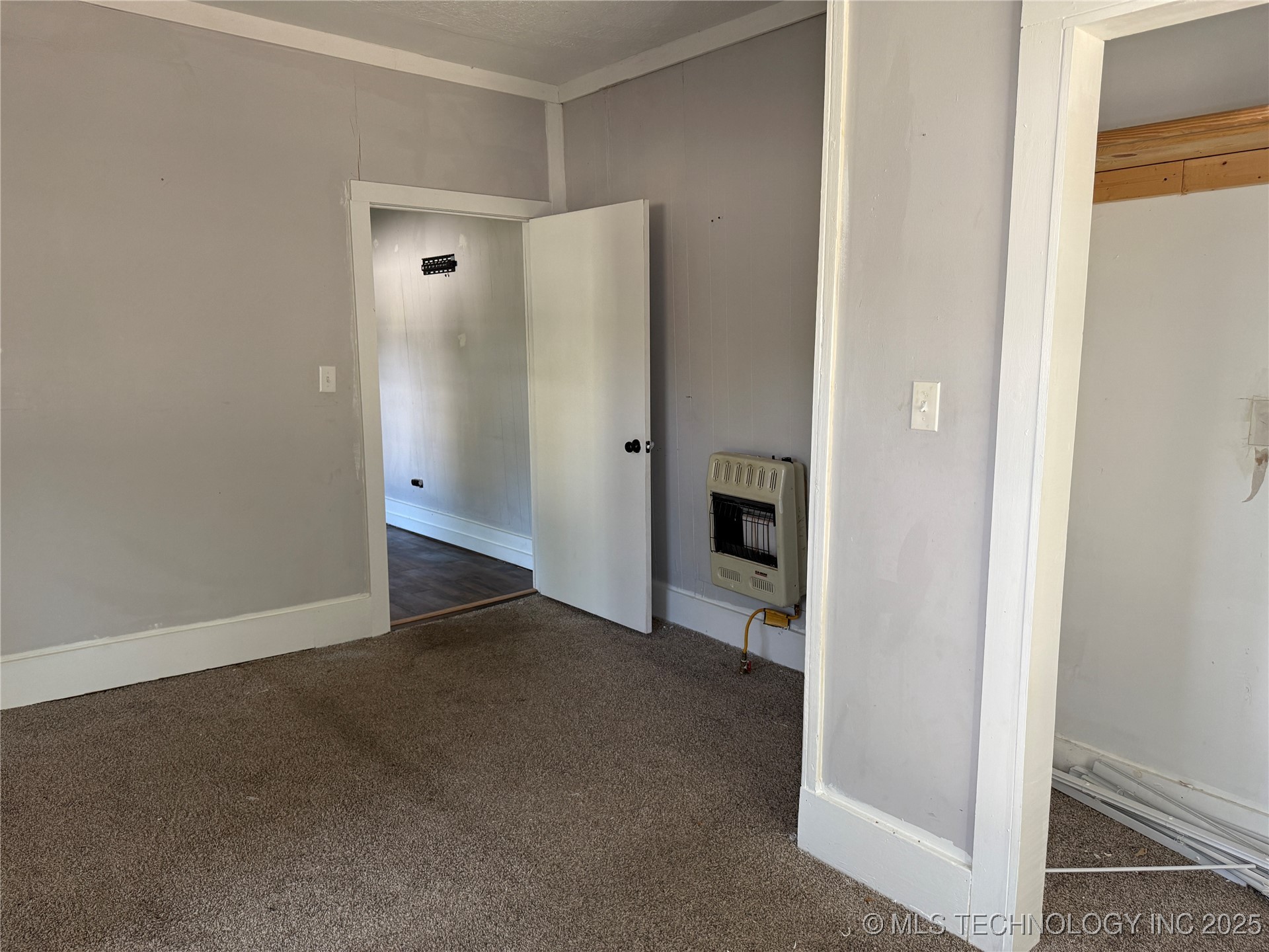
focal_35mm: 24
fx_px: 880
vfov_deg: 56.8
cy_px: 476
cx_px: 634
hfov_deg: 71.6
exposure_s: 1/93
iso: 200
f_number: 1.78
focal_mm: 6.76
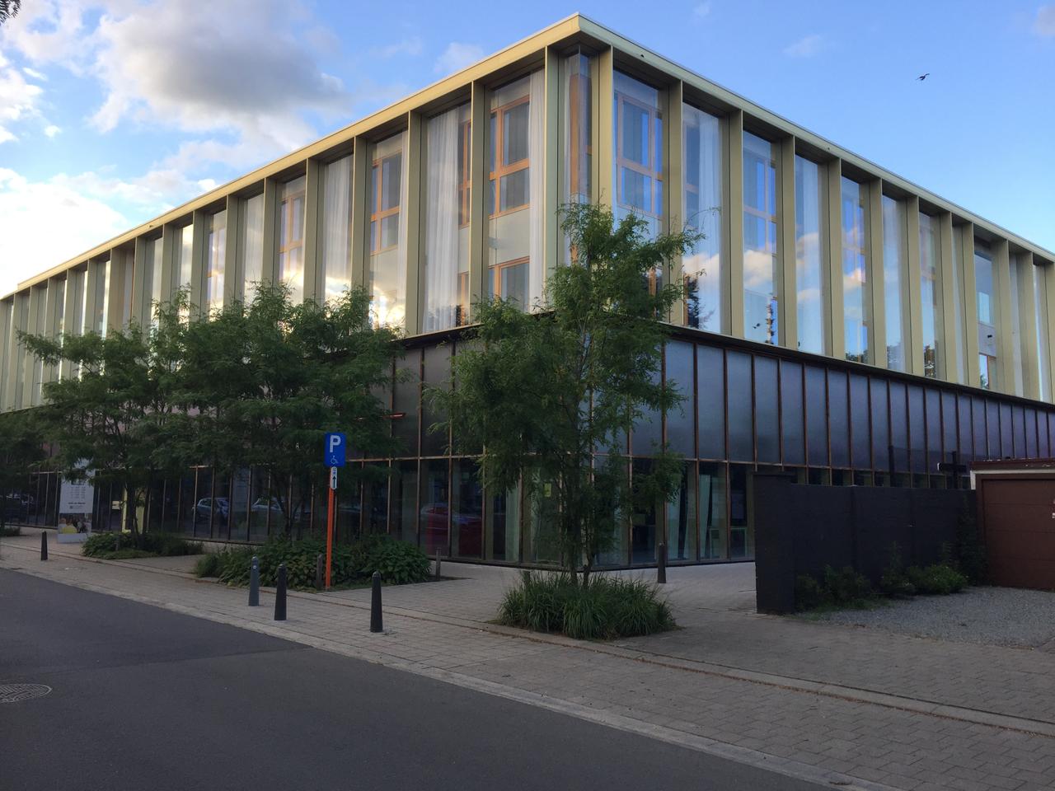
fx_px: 884
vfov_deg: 48.2
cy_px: 396
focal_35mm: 29
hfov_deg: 61.7
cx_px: 528
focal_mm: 4.15
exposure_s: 1/299
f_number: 2.2
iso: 32
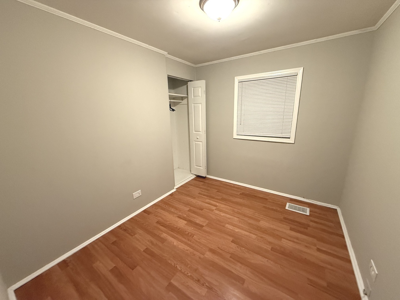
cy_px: 150
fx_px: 162
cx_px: 200
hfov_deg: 102.1
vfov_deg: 85.7
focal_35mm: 14
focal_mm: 2.22
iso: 640
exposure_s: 1/60
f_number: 2.2
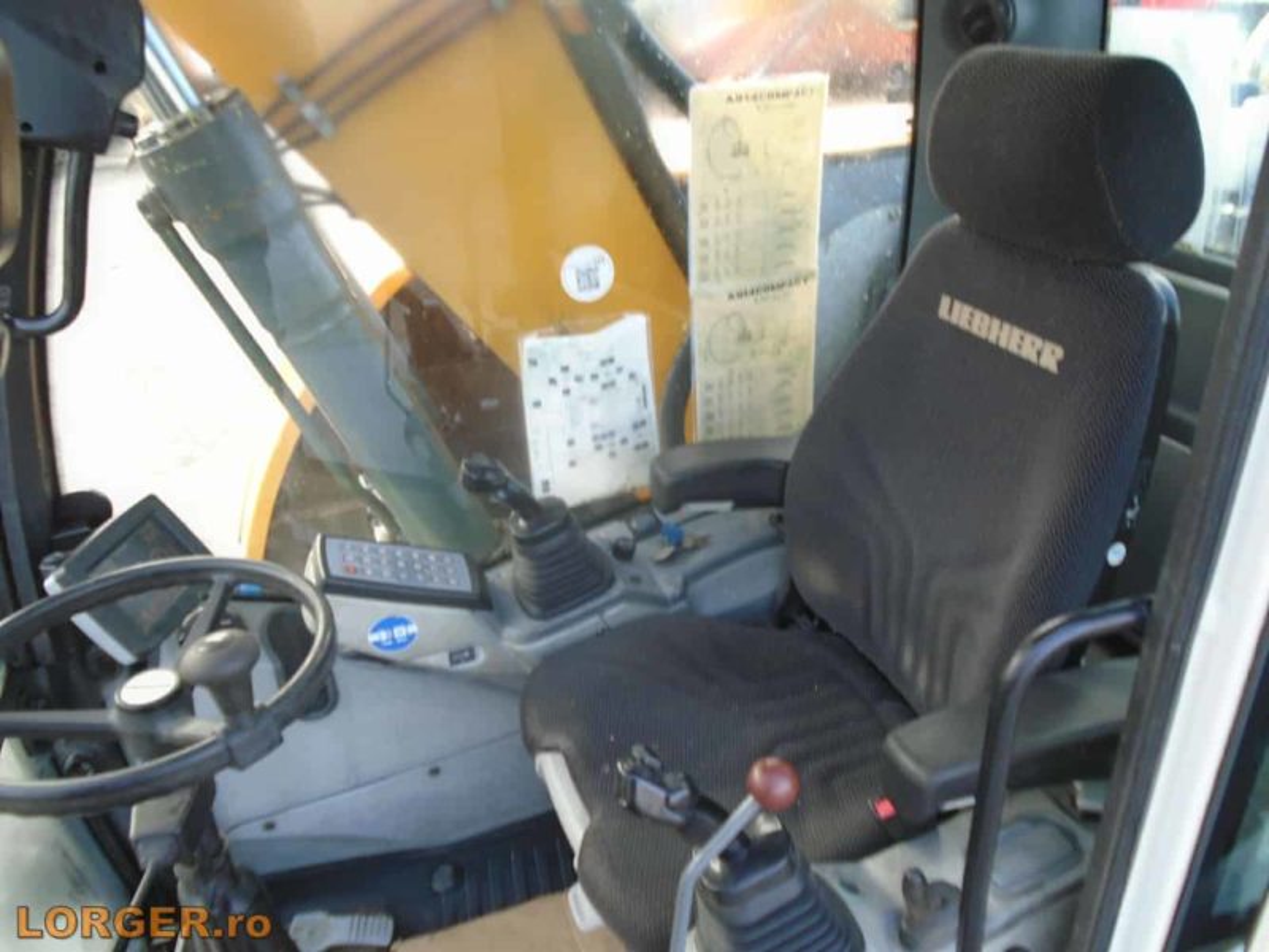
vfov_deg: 53.1
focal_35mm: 26
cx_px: 634
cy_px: 476
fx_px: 953
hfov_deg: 67.3
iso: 100
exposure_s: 1/40
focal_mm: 4.6
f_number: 3.2
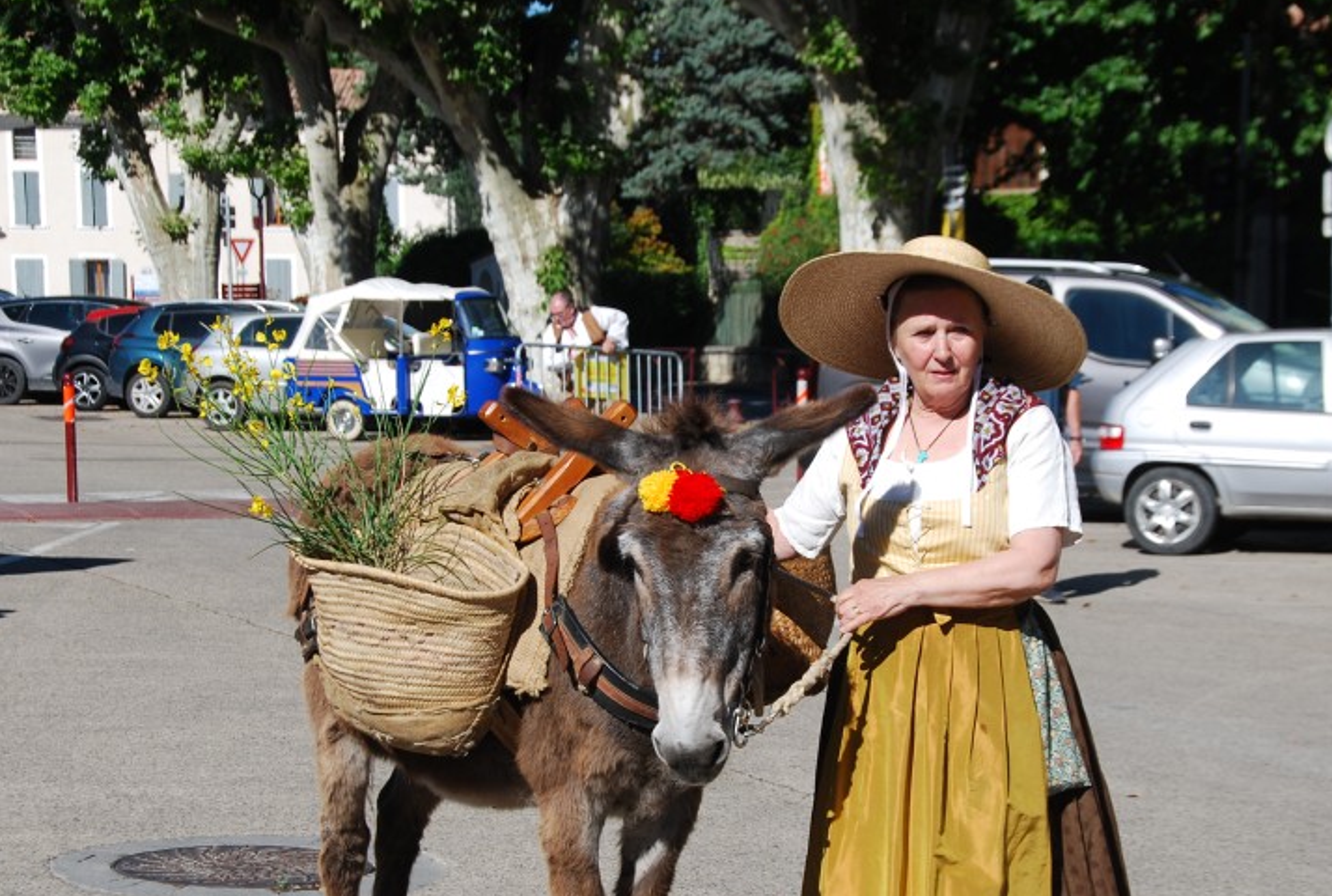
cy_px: 545
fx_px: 3338
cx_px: 680
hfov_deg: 22.6
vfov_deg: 15.3
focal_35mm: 90
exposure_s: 1/320
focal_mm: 48
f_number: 9
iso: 100
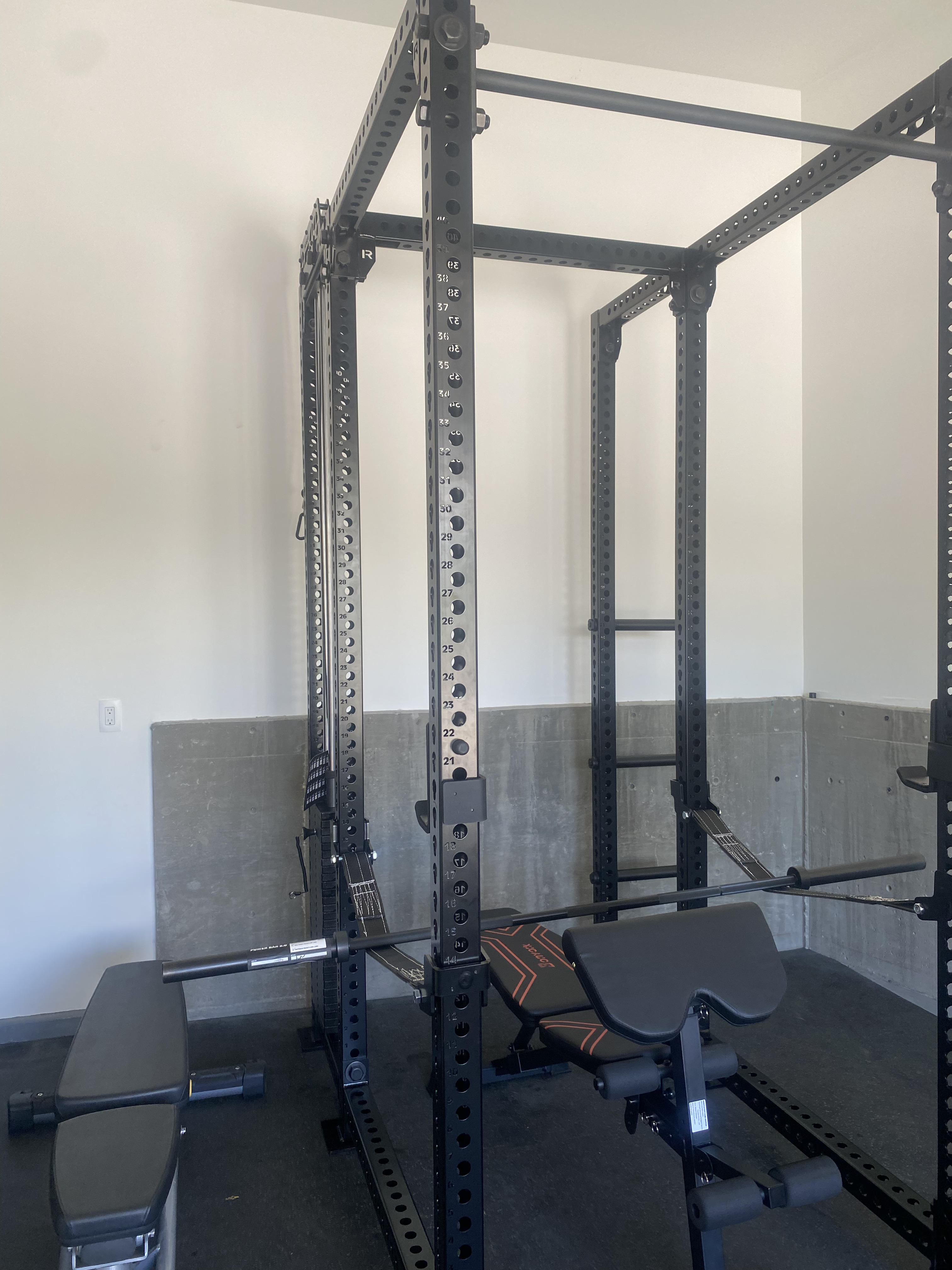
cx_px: 476
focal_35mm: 26
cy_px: 635
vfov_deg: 67.3
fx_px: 953
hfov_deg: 53.1
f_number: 1.8
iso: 64
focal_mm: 4.25
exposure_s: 1/121
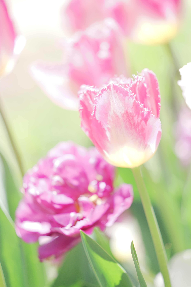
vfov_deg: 10.3
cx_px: 96
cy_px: 144
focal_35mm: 200
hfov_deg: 6.9
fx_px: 1591
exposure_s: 1/1250
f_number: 2.8
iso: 640
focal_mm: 200
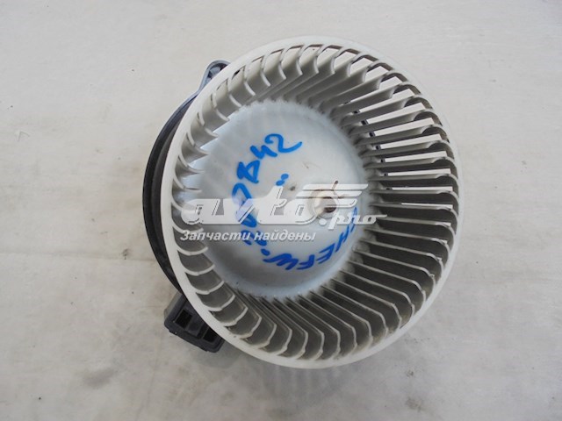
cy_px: 210
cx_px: 281
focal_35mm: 26
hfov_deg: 67.3
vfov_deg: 53.1
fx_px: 422
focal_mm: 4.6
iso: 250
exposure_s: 1/30
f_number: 3.5
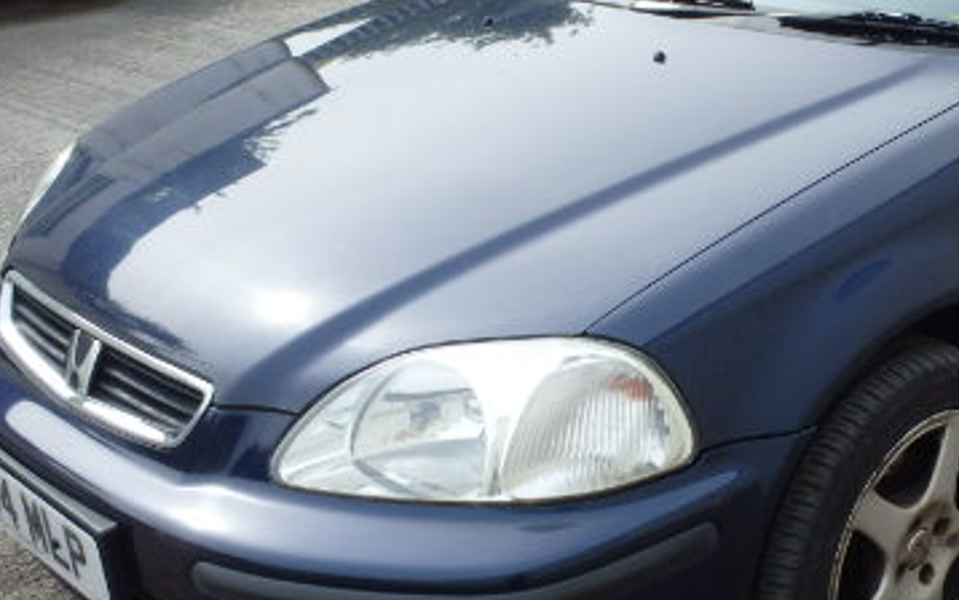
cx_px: 777
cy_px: 252
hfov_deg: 36.8
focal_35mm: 53
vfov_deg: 24.4
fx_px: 1386
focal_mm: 5
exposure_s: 1/320
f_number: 3.9
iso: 125
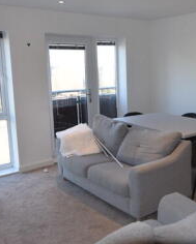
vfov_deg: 46.6
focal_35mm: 39
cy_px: 99
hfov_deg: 37.3
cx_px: 147
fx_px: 283
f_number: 5.6
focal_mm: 10
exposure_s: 1/125
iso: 560
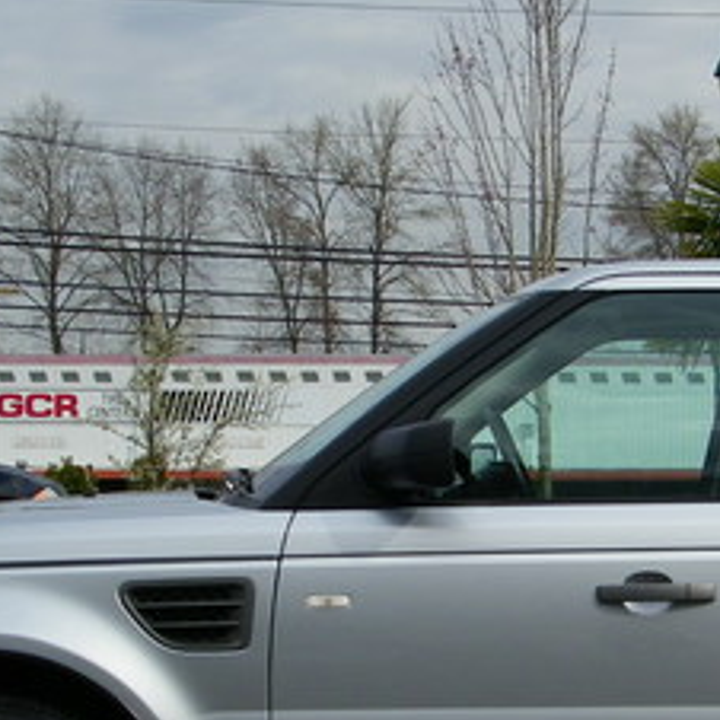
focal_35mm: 105
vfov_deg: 16.4
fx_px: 2471
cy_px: 583
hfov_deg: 16.3
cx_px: 672
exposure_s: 1/200
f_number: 7.6
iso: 80
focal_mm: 7.5
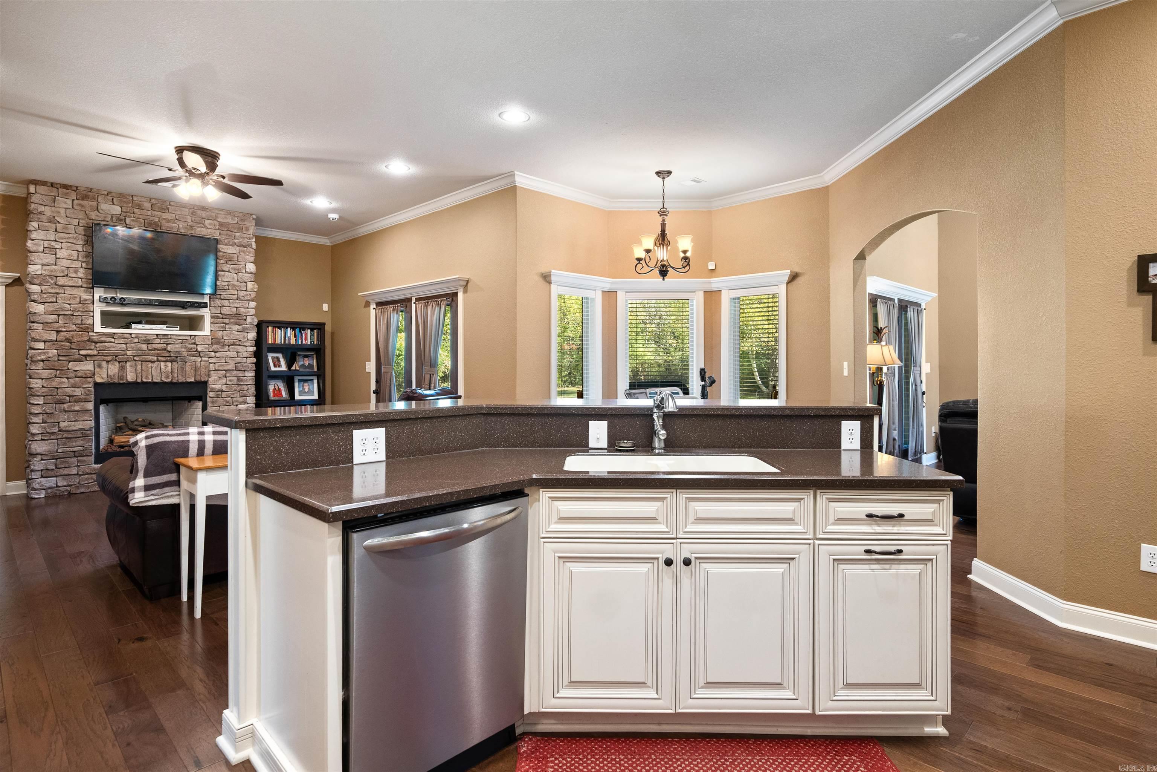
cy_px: 386
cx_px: 578
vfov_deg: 67.4
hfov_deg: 90.0
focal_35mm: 18
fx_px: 578
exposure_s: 1/13
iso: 1250
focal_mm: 18
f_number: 5.6
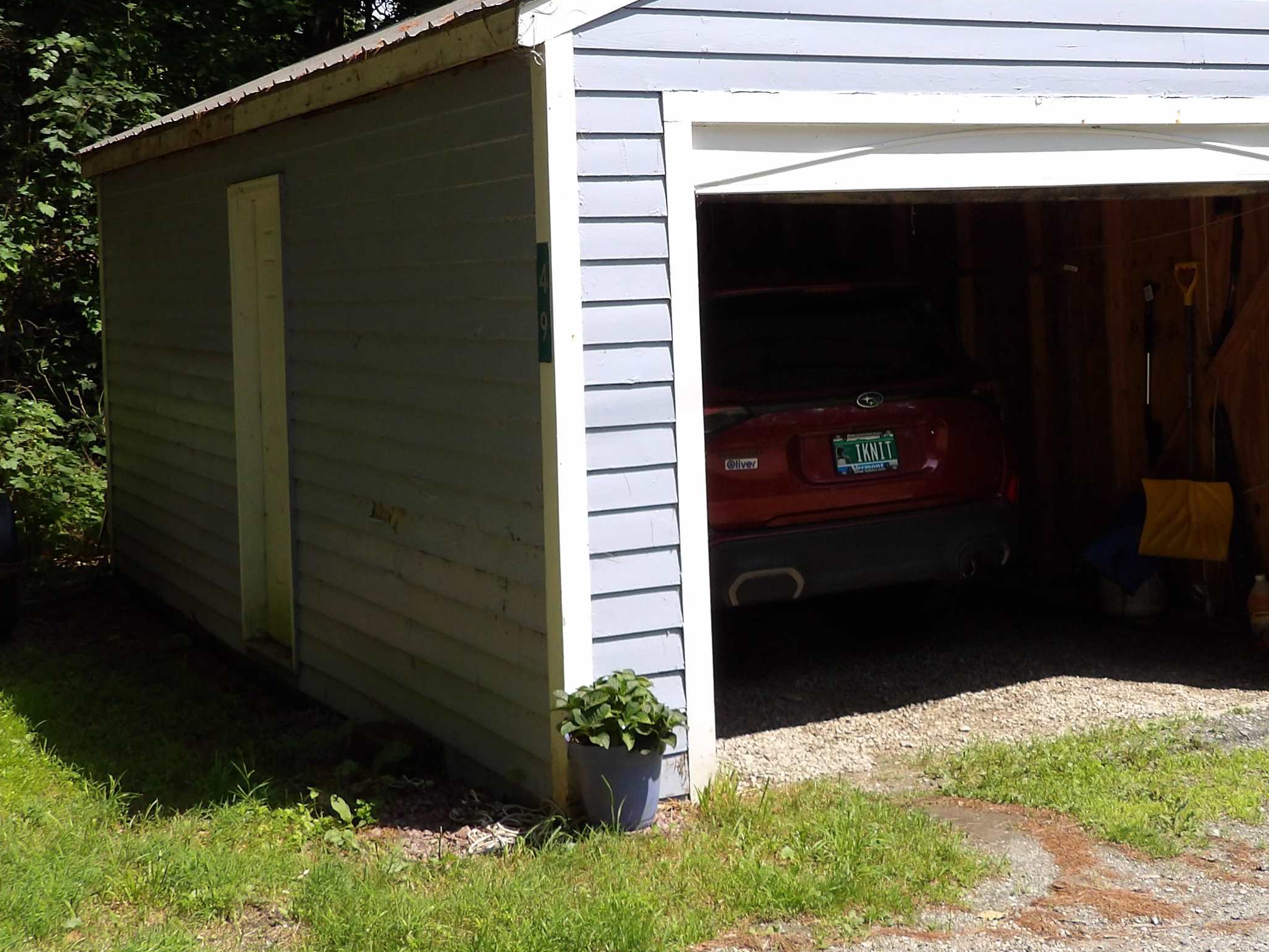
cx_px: 827
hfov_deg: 38.5
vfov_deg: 29.5
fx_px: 1796
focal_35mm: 49
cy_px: 337
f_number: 3.6
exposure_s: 1/574
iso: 100
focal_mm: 5.9
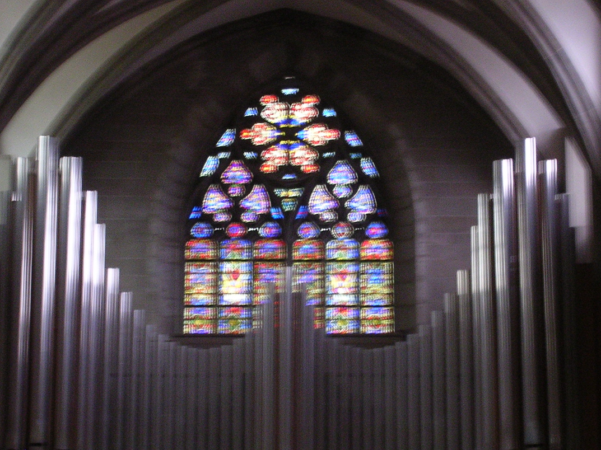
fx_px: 2430
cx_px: 334
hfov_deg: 14.1
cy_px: 267
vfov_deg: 10.6
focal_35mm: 140
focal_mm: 16.7
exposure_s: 1/1.7
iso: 400
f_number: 4.8
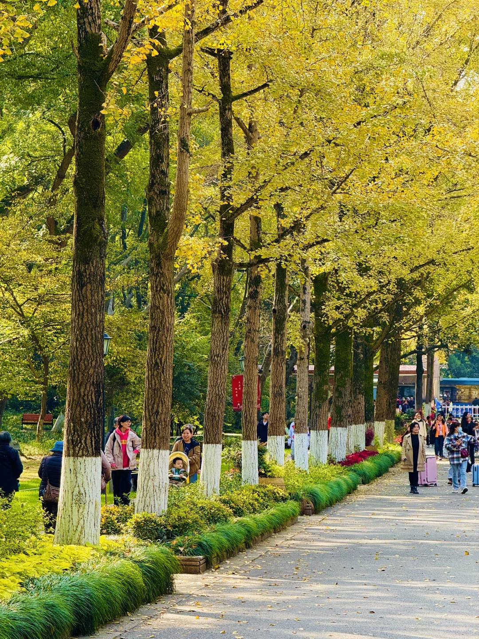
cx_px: 240
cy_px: 320
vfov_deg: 16.4
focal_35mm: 120
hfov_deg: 12.3
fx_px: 2214
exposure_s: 1/147
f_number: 2.8
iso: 64
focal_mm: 15.66
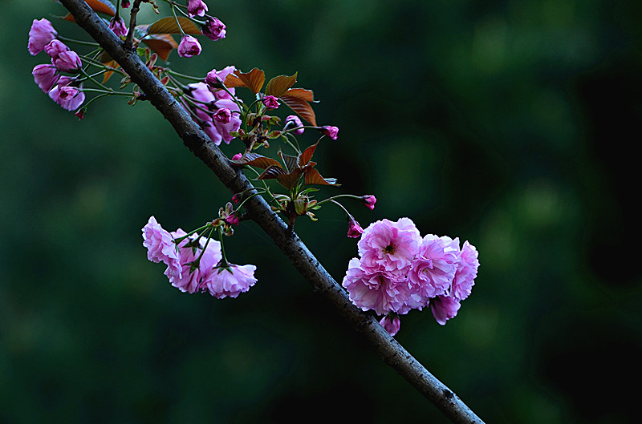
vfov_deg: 4.6
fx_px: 5336
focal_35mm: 300
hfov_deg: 6.9
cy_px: 212
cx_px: 321
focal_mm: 200
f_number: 4
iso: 200
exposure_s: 1/80
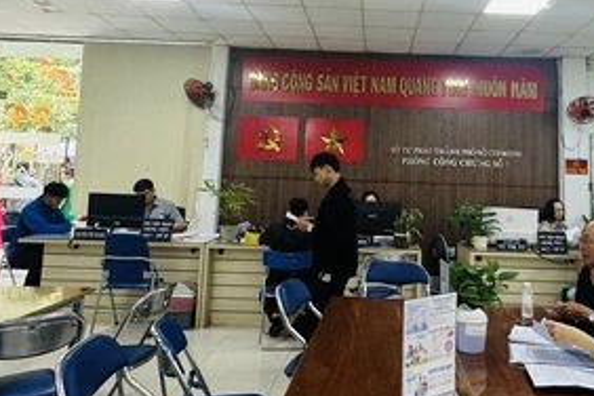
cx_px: 388
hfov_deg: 56.2
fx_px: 544
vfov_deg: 39.2
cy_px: 114
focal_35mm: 33
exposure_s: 1/99
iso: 250
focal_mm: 2.22
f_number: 2.2
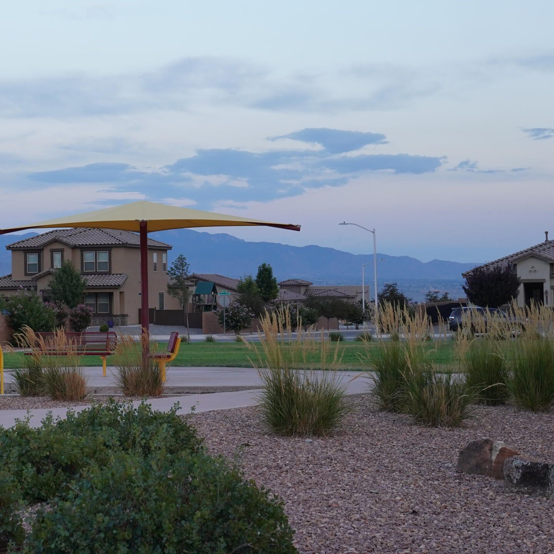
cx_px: 60
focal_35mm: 77
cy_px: 266
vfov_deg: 22.5
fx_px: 1392
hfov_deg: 22.0
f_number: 4
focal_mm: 29
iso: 200
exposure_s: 1/60
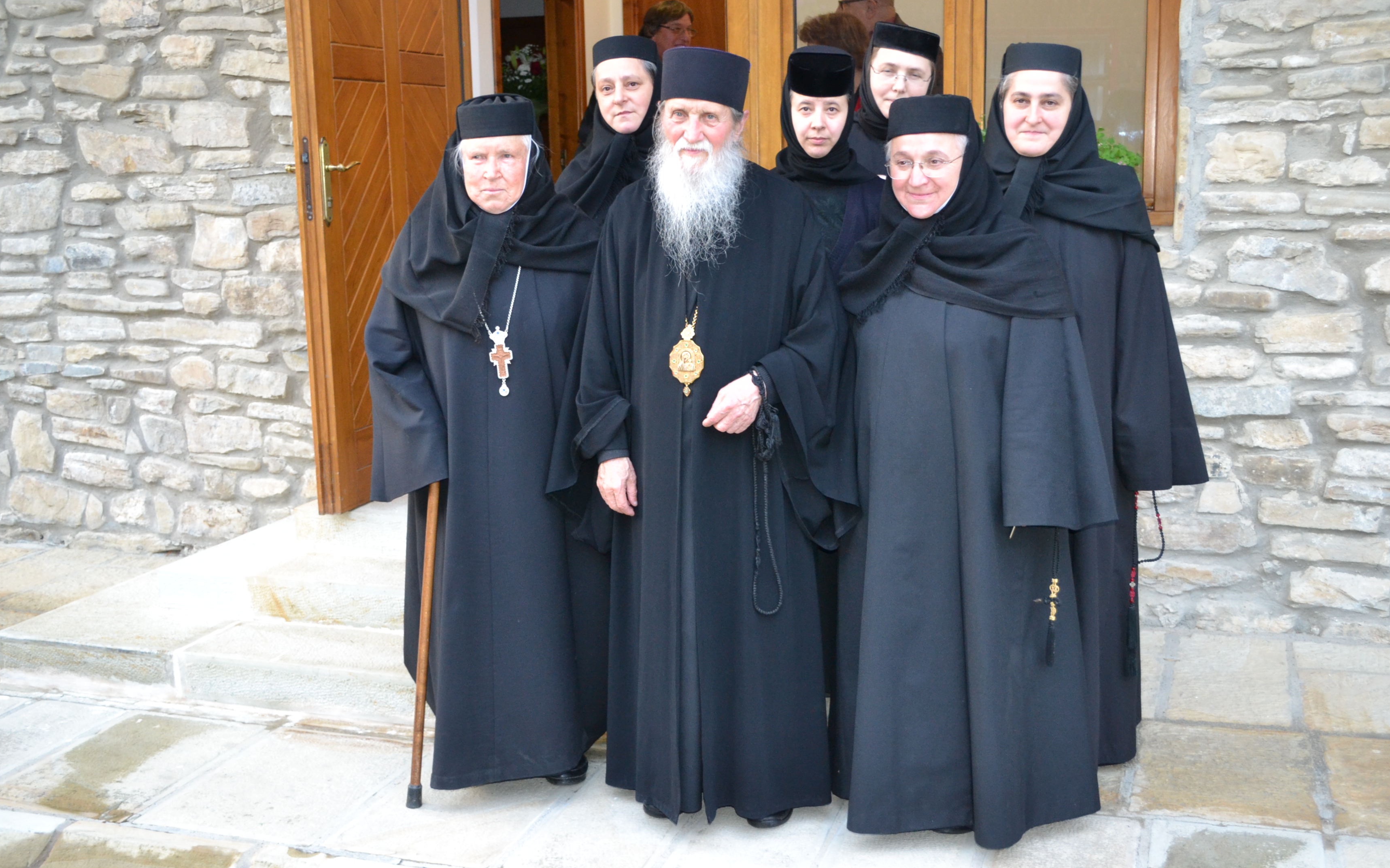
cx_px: 696
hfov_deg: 49.3
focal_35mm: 40
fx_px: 1515
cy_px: 427
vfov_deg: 32.0
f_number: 4.2
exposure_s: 1/60
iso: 1400
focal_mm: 26
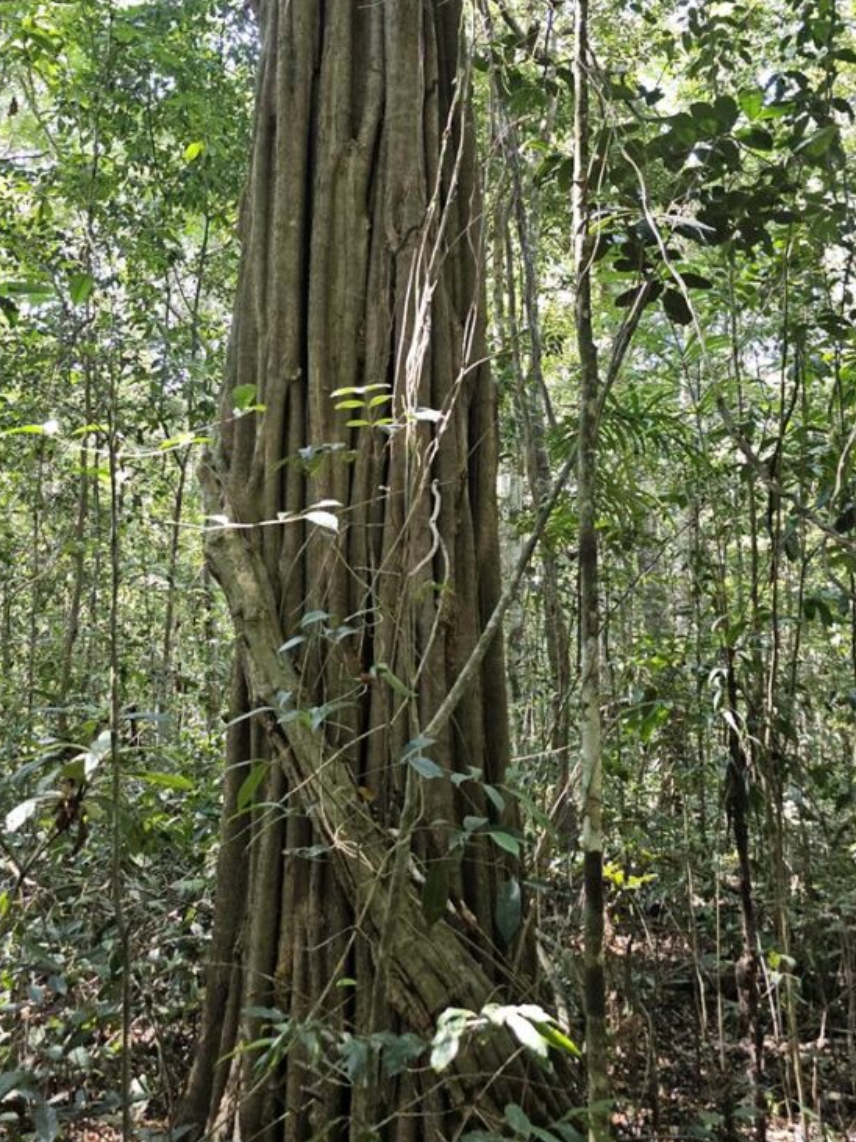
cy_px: 453
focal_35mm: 34
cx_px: 364
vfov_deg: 53.6
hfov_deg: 41.7
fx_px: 1121
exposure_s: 1/120
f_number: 1.7
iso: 400
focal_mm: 6.3
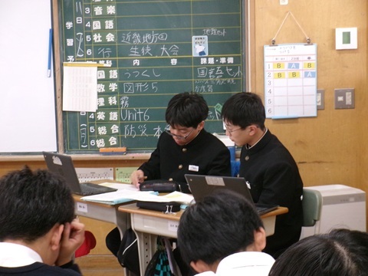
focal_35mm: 95
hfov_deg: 20.7
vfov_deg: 15.6
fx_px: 1010
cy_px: 138
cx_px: 184
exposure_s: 1/34
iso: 626
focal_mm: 16.9
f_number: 5.8
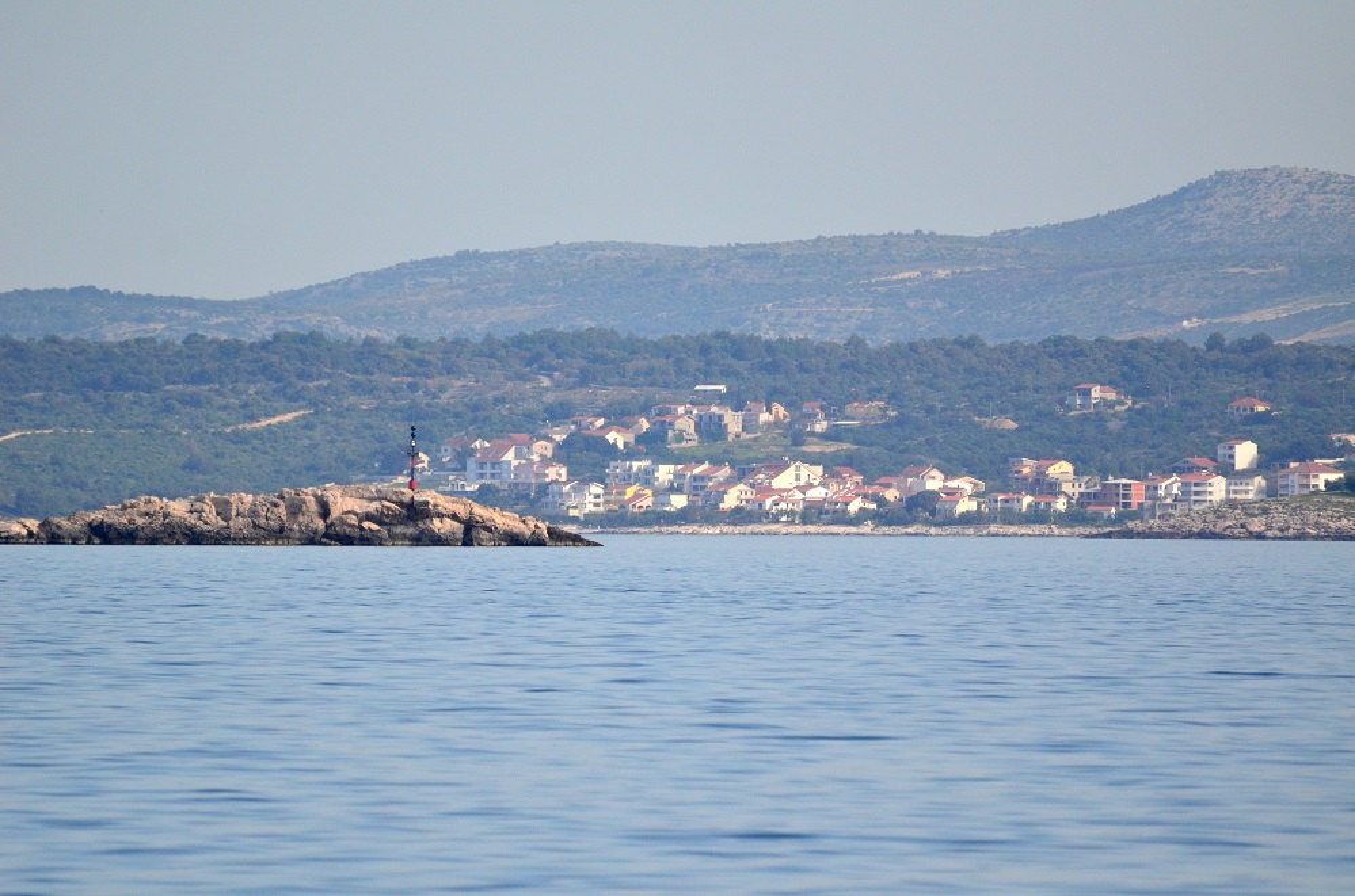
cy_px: 448
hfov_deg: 4.6
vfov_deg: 3.0
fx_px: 16897
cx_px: 678
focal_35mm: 450
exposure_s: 1/3200
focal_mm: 300
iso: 800
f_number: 5.6
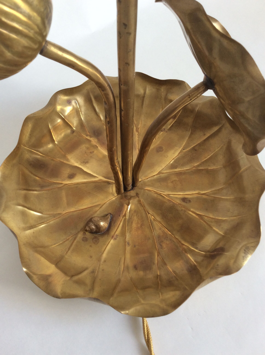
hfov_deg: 44.1
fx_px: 327
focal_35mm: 32
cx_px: 132
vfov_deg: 56.9
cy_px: 178
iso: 32
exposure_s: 1/25
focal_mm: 3.3
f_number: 2.4
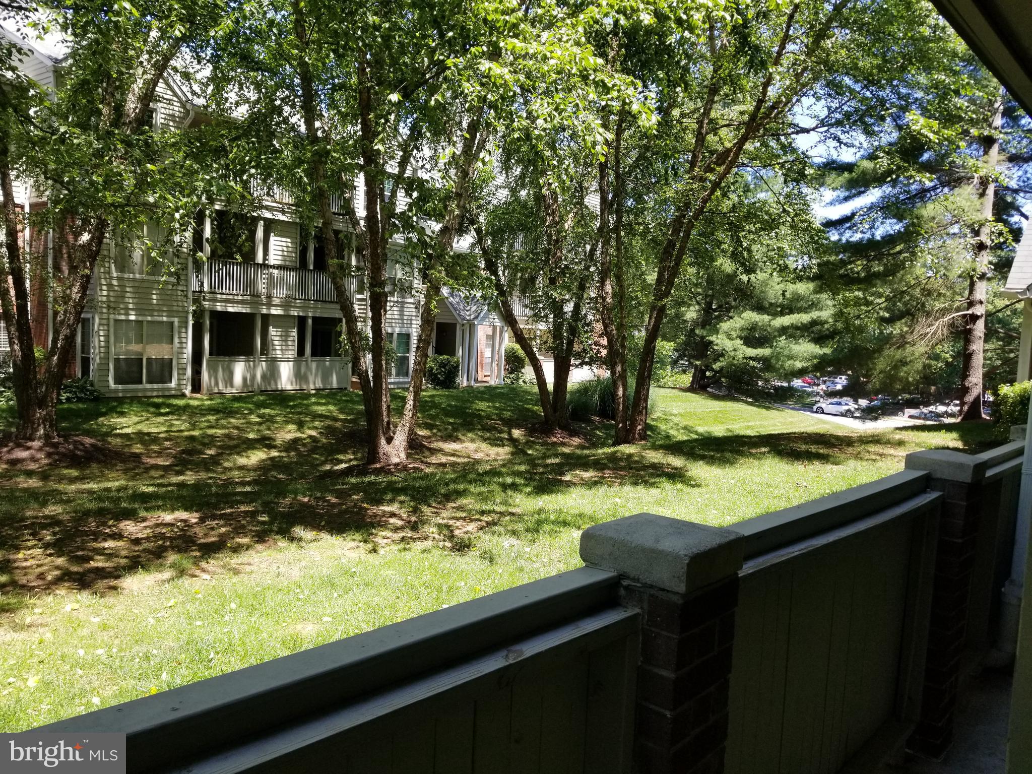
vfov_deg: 53.1
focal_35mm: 26
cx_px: 516
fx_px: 775
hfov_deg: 67.3
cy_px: 387
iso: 50
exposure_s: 1/458
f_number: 1.7
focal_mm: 4.3
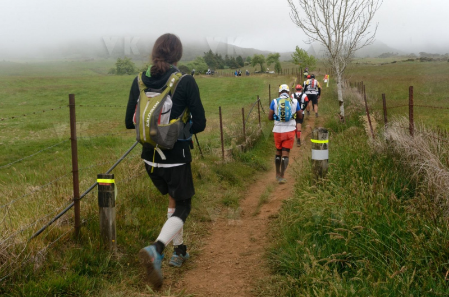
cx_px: 224
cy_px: 148
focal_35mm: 36
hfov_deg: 53.2
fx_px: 448
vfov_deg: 36.7
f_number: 16
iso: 200
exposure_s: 1/100
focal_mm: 24
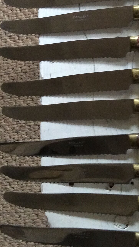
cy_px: 71
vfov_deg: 29.8
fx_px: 459
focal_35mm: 70
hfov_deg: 17.1
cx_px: 112
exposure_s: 1/25
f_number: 2.4
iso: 250
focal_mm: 3.3
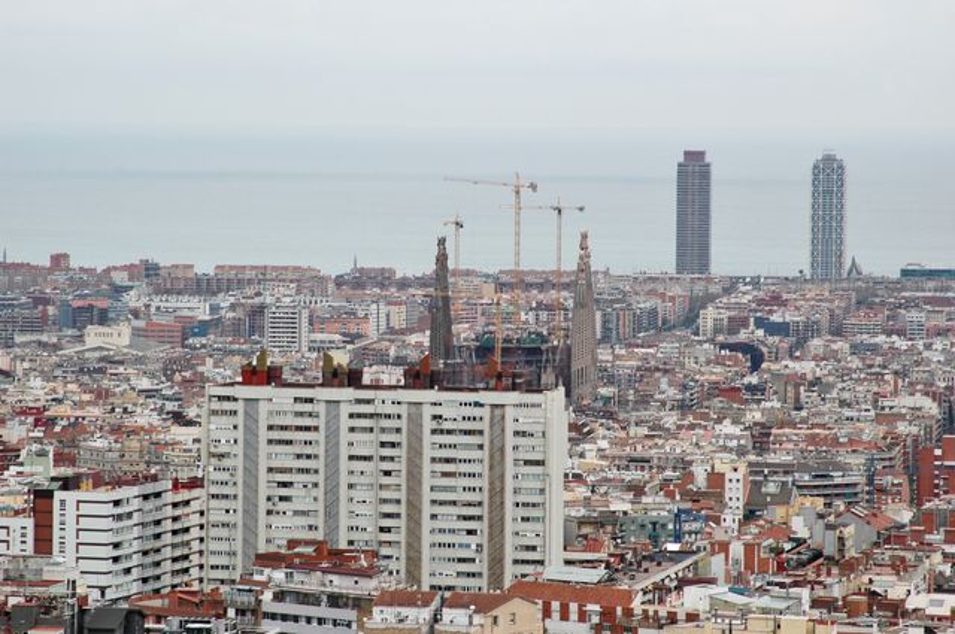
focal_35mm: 180
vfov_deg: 7.6
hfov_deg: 11.4
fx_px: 4769
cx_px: 478
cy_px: 317
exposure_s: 1/640
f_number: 6.3
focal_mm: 120
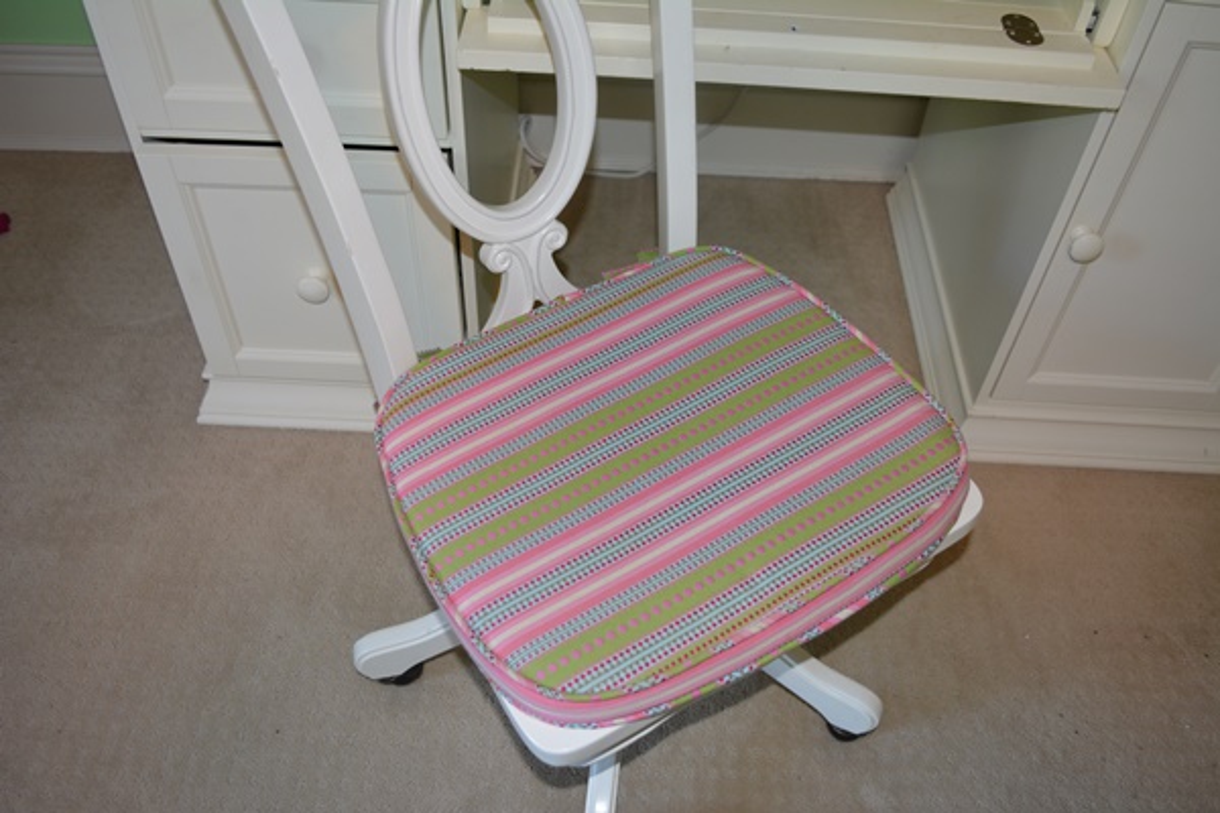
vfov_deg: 43.6
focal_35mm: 30
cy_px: 406
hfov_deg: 61.9
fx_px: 1017
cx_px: 610
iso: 560
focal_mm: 20
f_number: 3.8
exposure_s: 1/60
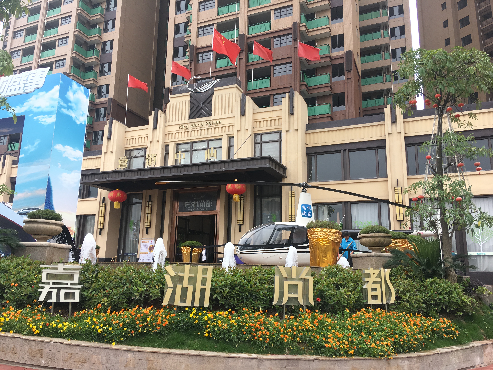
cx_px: 246
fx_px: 413
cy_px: 185
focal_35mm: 29
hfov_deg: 61.7
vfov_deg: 48.2
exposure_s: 1/276
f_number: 2.2
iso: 25
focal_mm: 4.15
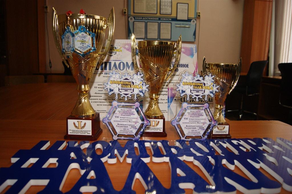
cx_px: 146
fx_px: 219
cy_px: 97
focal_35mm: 27
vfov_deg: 47.9
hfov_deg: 67.4
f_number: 5.6
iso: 400
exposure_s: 1/60
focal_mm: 18
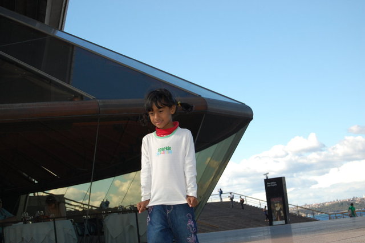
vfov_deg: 16.5
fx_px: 836
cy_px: 122
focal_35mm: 82
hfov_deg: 24.6
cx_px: 182
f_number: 5.6
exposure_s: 1/500
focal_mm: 55
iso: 250
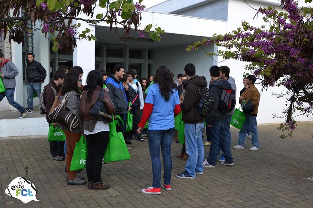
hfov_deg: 53.1
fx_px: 313
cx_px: 156
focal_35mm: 36
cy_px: 104
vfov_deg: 36.9
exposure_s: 1/160
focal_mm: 24
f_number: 6.3
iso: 100
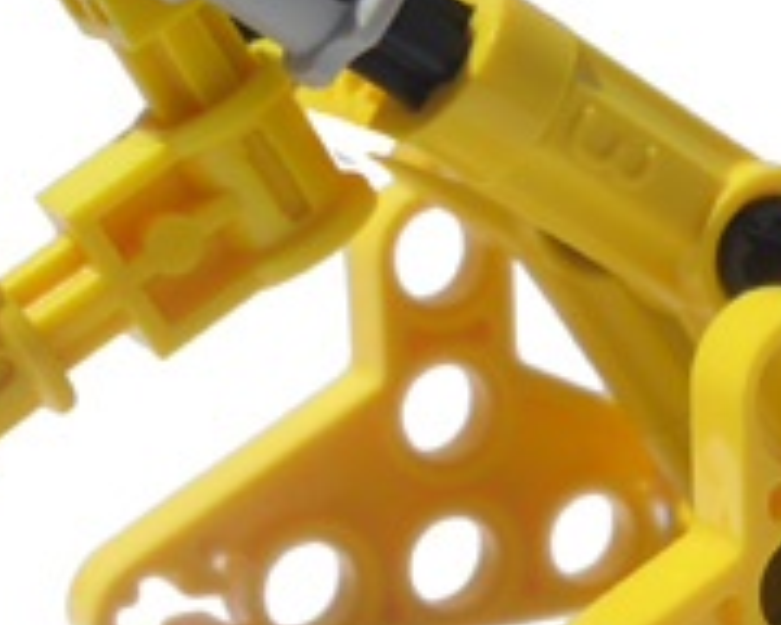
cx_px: 837
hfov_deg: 15.9
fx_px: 2728
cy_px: 586
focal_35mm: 118
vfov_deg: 12.9
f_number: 8.1
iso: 80
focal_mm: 6
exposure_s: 1/394
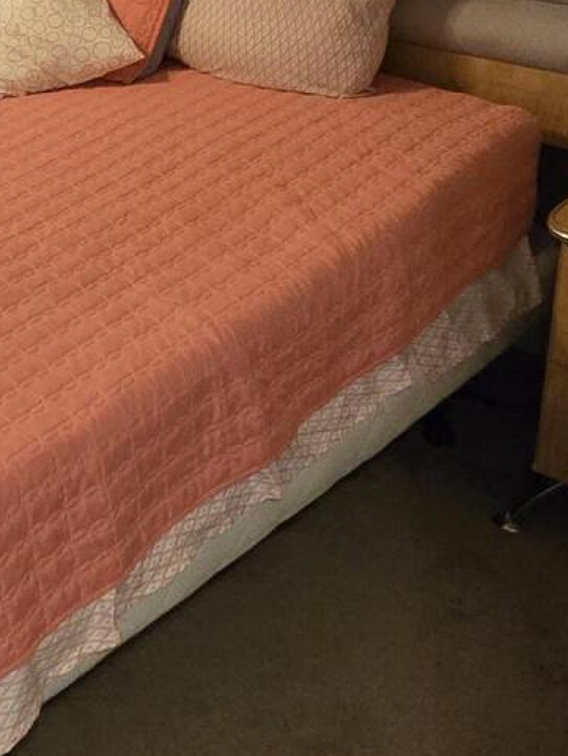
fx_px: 1181
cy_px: 80
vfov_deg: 33.7
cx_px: -96
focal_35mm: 54
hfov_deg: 24.7
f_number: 2.2
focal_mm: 2.2
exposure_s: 1/60
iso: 640
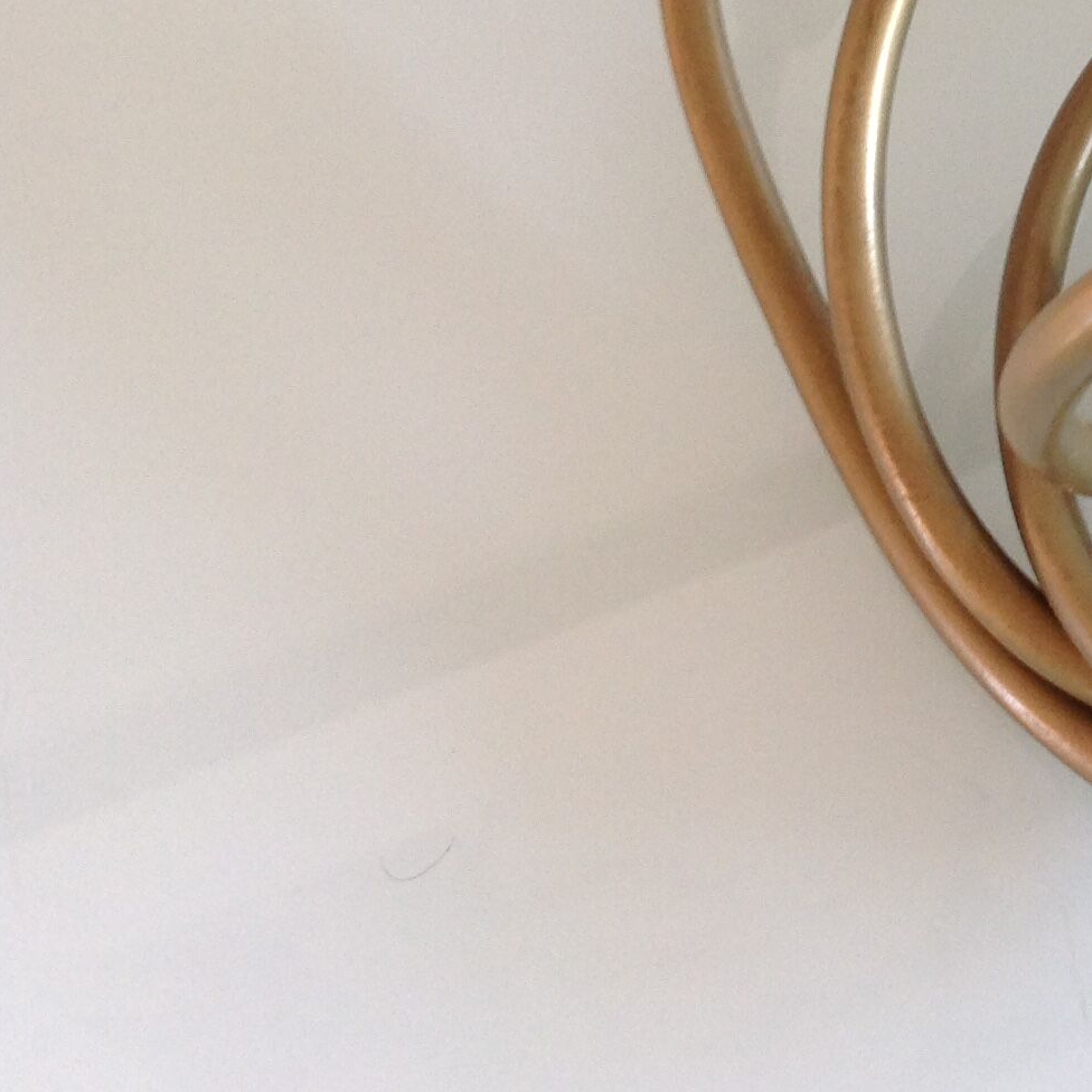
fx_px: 2927
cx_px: 1393
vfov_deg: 20.6
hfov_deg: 19.6
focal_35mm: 82
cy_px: 82
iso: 80
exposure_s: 1/15
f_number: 2.4
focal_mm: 4.28
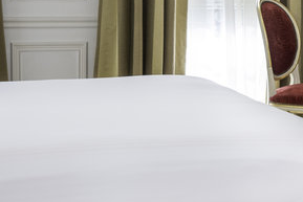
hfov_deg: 15.6
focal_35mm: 124
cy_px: 27
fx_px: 1044
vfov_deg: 11.0
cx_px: 403
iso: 100
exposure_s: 1/60
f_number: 4
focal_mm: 35
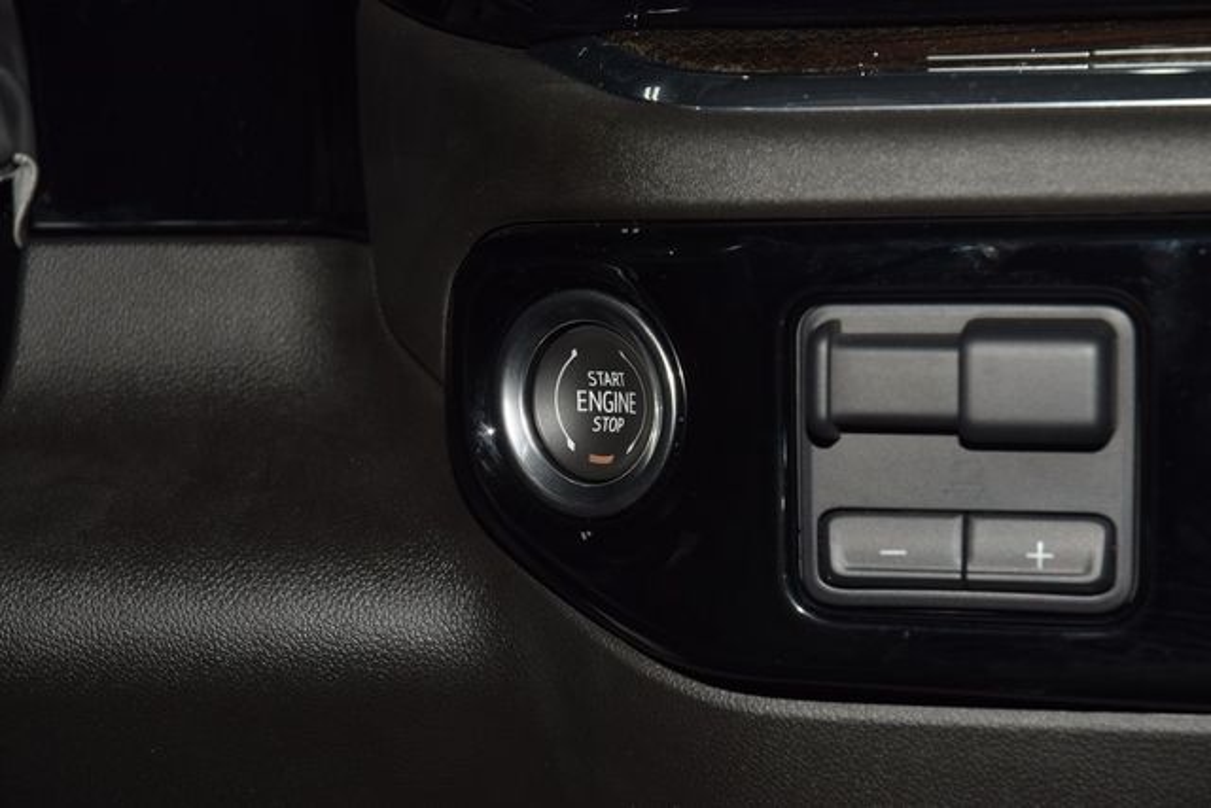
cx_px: 606
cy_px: 404
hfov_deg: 19.5
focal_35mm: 105
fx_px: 3533
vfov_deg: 13.0
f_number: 8
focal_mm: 70
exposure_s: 1/125
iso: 100
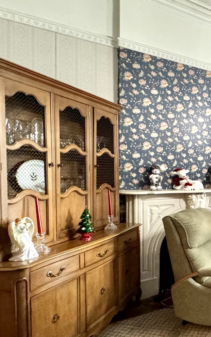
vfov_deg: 61.2
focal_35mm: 31
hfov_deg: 28.2
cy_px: 178
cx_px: 311
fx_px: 285
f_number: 2.2
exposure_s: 1/60
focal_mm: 2.22
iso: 640
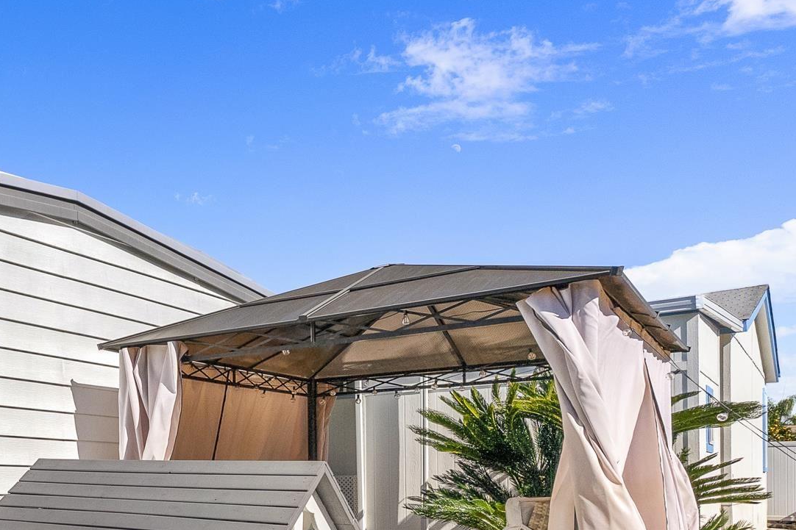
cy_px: 491
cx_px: -60
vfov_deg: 33.7
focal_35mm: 37
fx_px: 818
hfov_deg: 42.1
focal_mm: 16
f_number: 8
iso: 500
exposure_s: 1/800
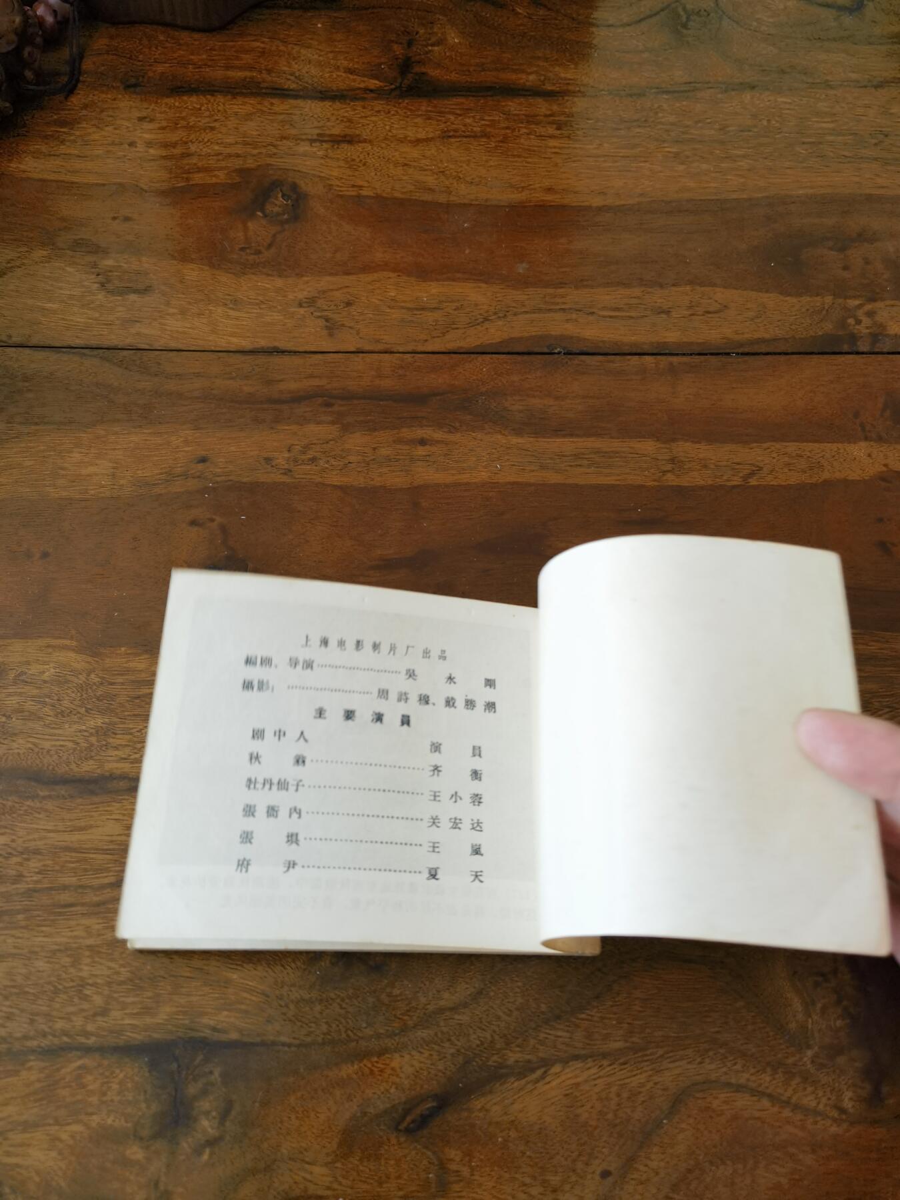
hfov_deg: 51.4
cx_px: 450
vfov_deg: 65.3
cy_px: 600
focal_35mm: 27
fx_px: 936
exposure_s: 1/120
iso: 100
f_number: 1.9
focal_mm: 6.67
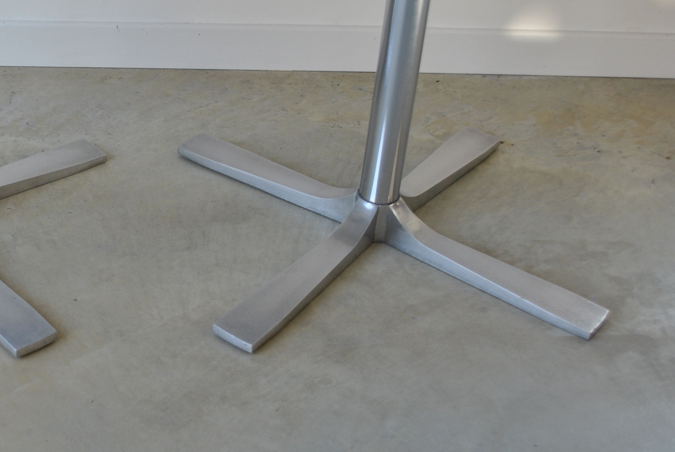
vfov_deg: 21.3
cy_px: 189
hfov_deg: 30.6
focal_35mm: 64
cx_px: 128
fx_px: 1201
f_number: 5
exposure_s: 1/100
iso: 200
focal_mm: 26
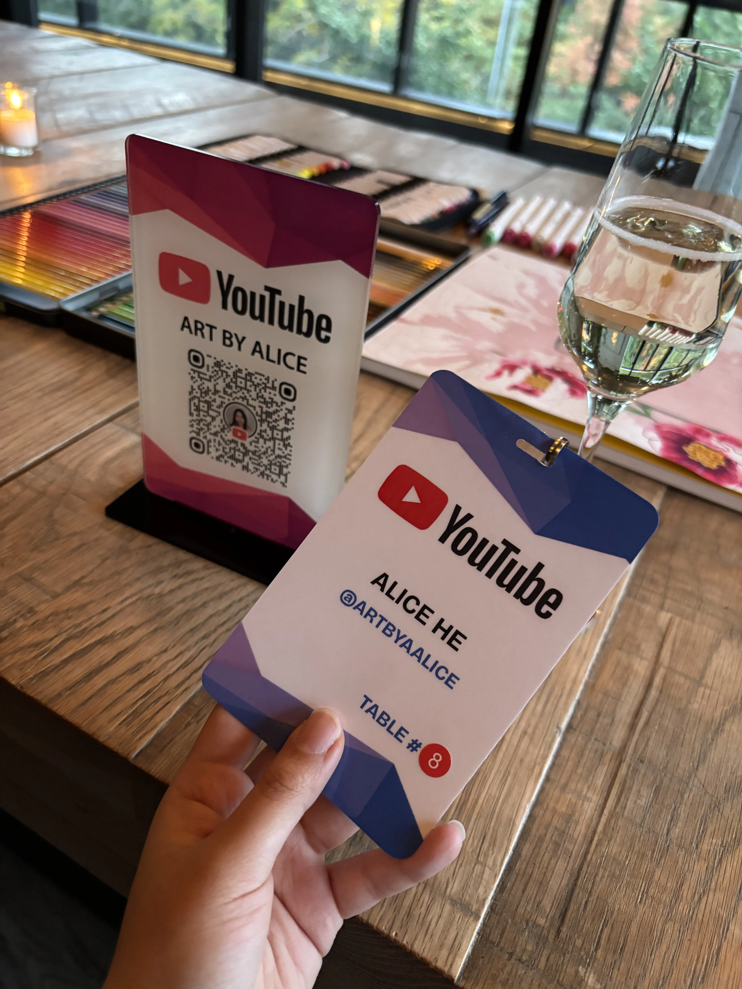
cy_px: 494
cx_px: 371
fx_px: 743
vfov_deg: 67.3
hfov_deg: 53.1
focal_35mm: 26
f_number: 1.6
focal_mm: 5.96
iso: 640
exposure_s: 1/40
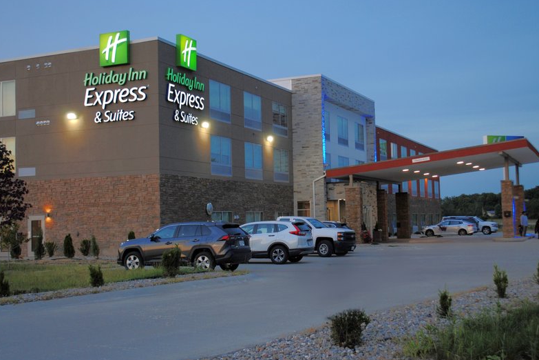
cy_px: 180
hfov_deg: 42.7
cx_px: 266
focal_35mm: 46
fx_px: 689
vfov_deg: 29.2
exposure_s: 1/30
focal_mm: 30
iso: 220
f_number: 4.5
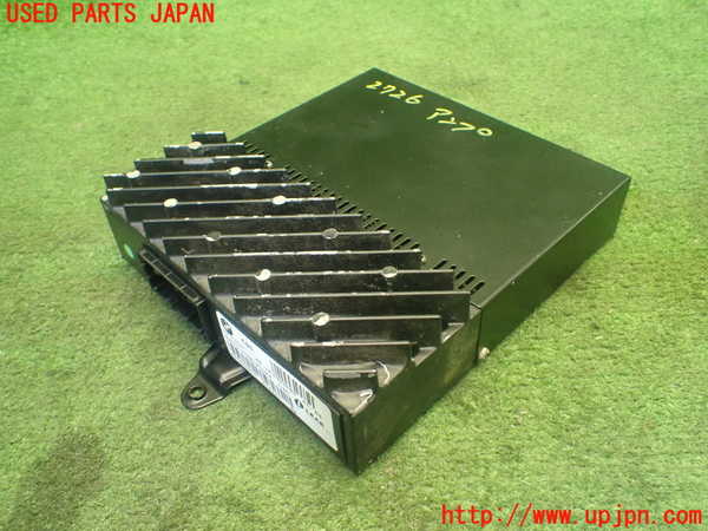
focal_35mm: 30
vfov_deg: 46.8
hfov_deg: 60.0
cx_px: 354
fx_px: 614
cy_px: 266
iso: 800
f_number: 2.3
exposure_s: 1/80
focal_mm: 5.4
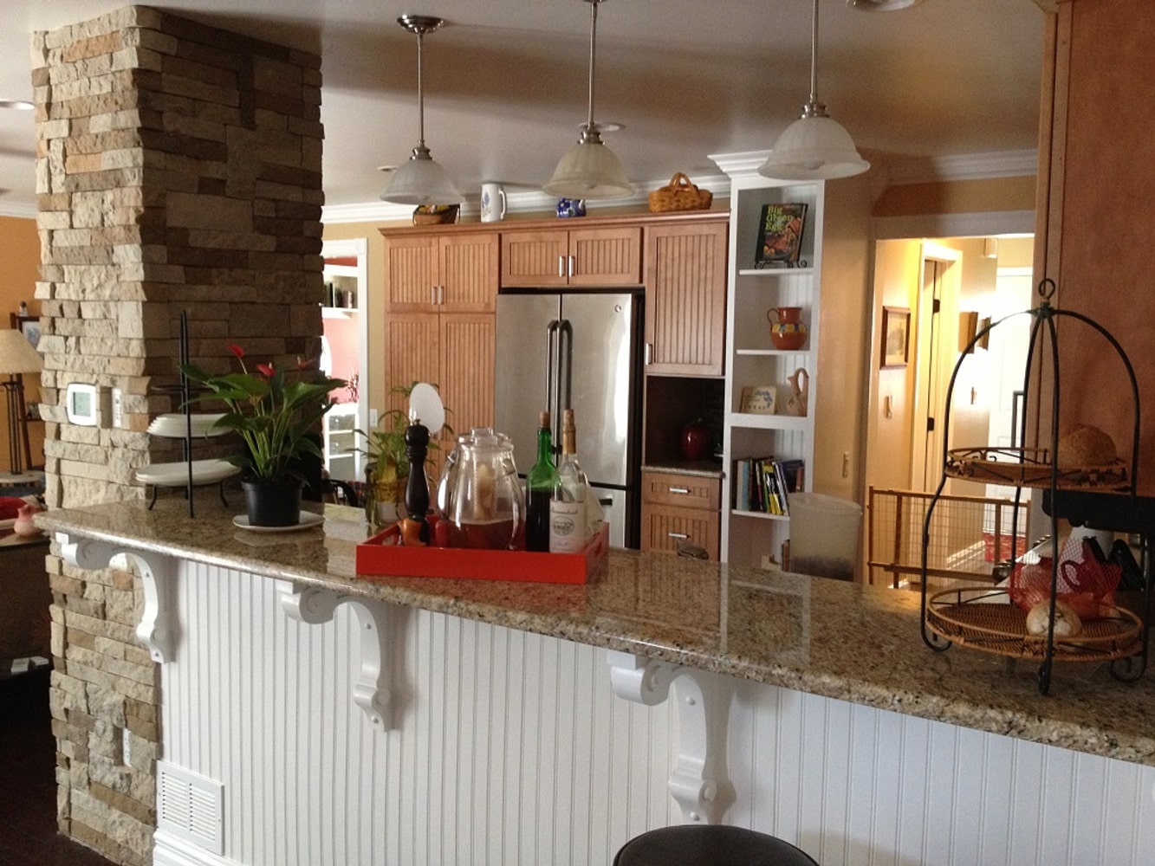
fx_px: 1168
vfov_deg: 40.7
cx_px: 578
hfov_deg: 52.6
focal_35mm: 35
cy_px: 433
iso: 250
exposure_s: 1/20
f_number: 2.4
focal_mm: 4.28
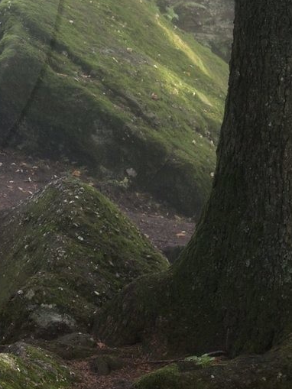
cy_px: -57
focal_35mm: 263
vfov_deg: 7.5
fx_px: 2957
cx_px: -292
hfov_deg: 5.5
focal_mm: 58
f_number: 8
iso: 400
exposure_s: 1/20
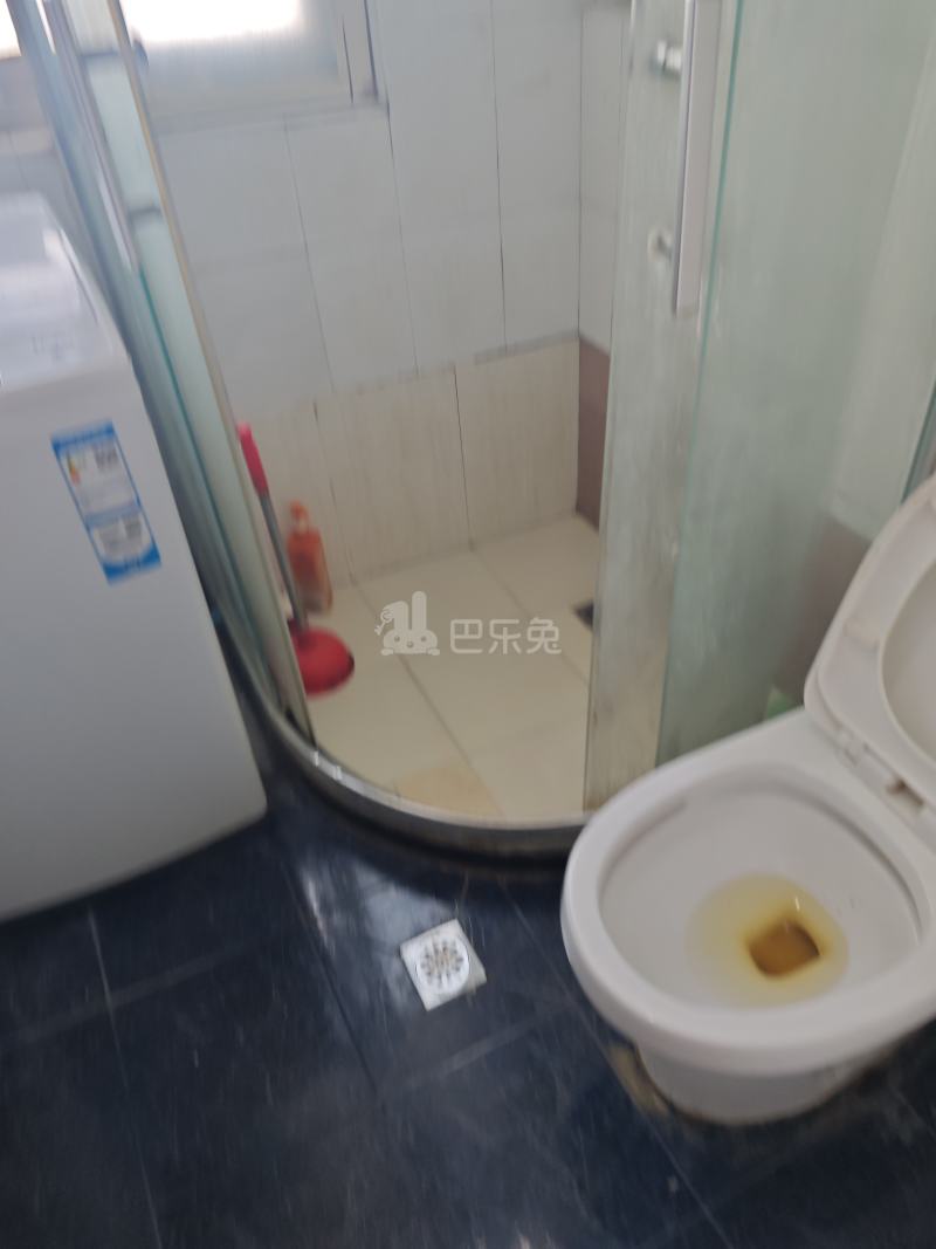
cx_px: 468
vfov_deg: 73.9
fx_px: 829
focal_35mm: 23
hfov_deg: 58.9
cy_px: 624
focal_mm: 6.55
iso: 64
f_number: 1.6
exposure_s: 1/100
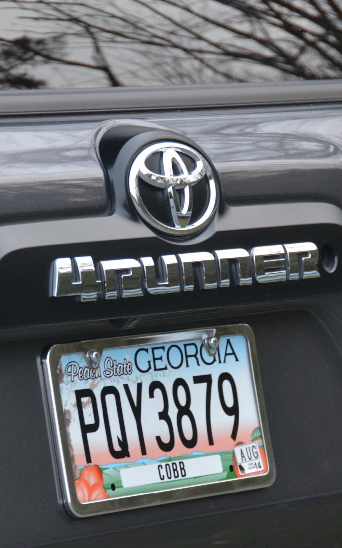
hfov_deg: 5.1
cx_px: 124
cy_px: 274
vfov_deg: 8.1
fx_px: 3861
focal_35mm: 259
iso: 1600
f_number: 5.3
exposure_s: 1/40
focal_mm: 112
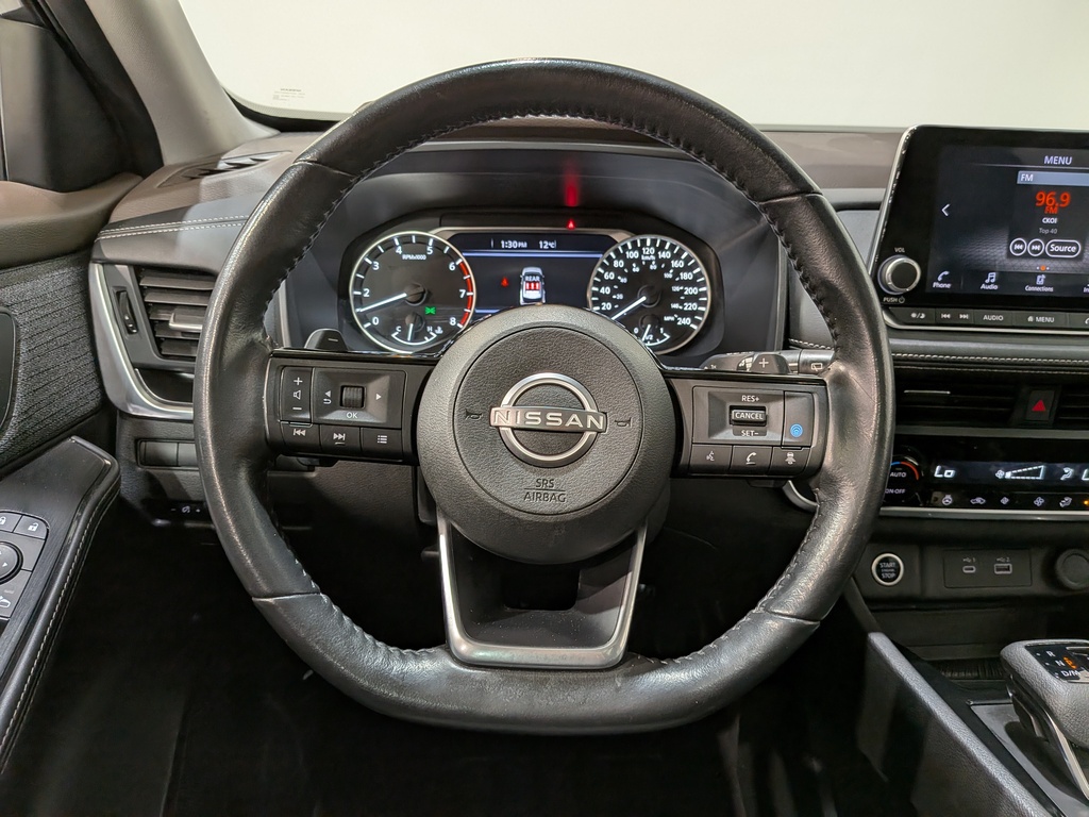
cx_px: 544
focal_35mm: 24
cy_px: 408
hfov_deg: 71.6
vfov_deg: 56.8
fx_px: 755
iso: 55
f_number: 1.7
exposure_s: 1/30
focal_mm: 4.53
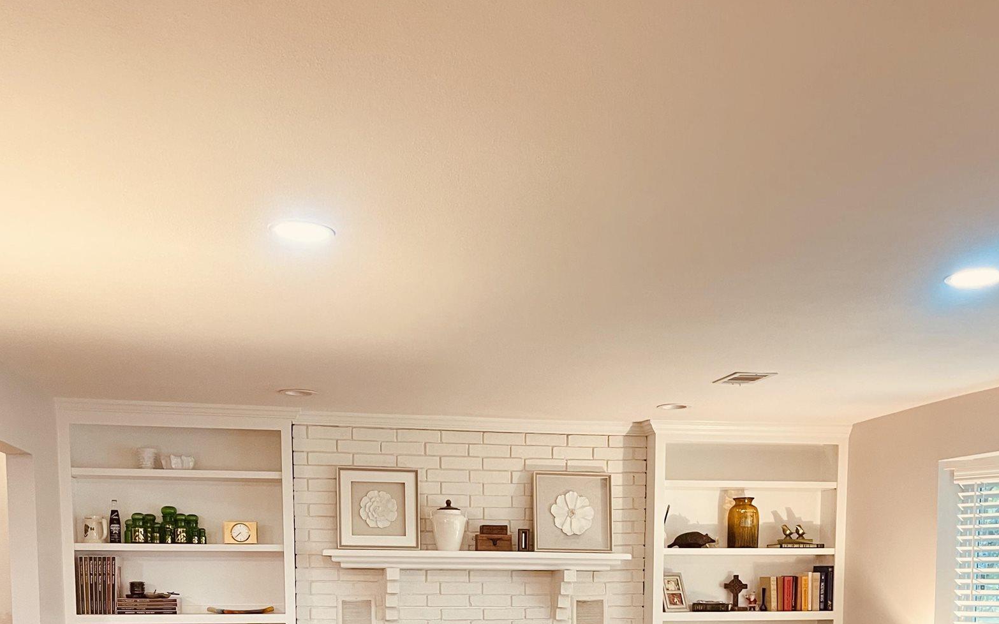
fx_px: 1062
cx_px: 530
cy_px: 660
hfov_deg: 50.4
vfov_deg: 29.9
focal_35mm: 39
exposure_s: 1/60
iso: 320
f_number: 1.6
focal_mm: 5.1
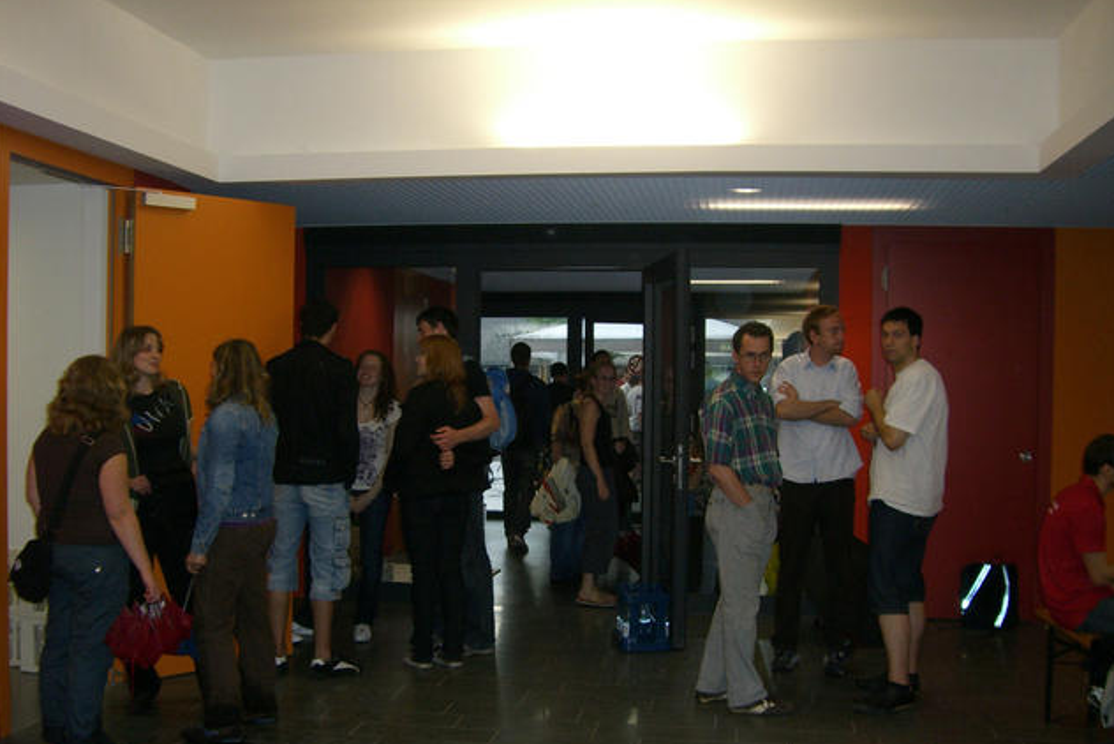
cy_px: 418
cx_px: 557
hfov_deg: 48.4
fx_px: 1238
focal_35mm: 40
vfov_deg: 33.4
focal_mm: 6.2
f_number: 2.7
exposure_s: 1/60
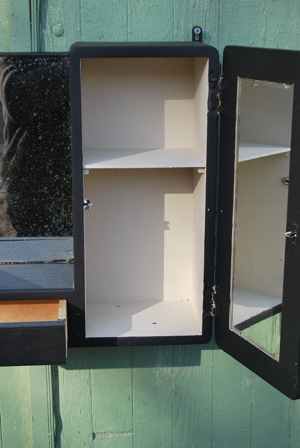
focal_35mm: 63
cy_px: 224
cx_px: 150
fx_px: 785
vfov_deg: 31.9
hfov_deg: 21.6
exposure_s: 1/125
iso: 100
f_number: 5.6
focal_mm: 42
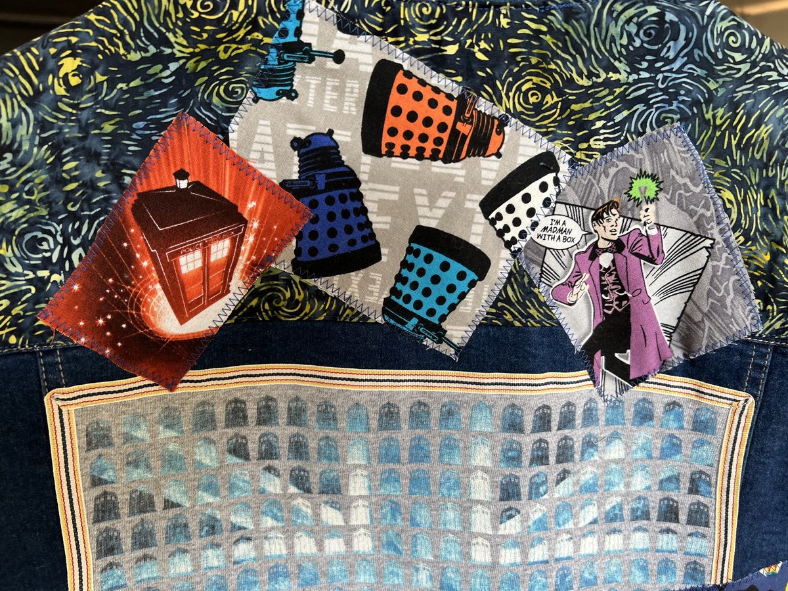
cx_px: 394
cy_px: 296
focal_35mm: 26
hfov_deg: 67.3
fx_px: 592
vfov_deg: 53.1
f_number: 1.5
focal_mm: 5.7
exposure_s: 1/120
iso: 100
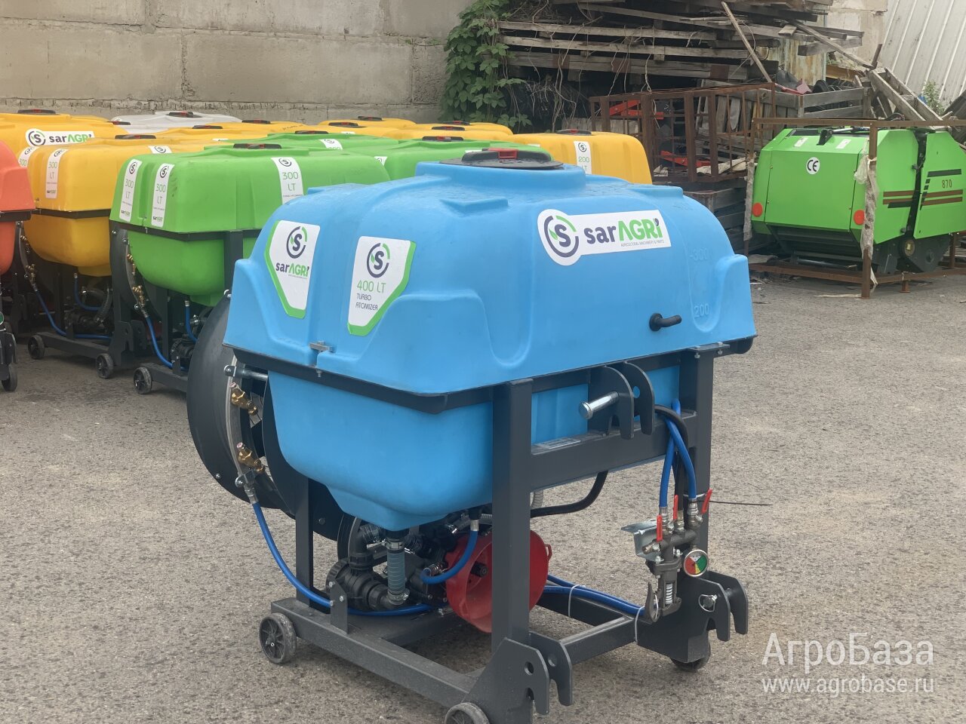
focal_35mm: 52
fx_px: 1451
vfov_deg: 28.0
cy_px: 362
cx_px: 483
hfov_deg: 36.8
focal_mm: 6
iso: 16
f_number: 2.4
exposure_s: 1/165
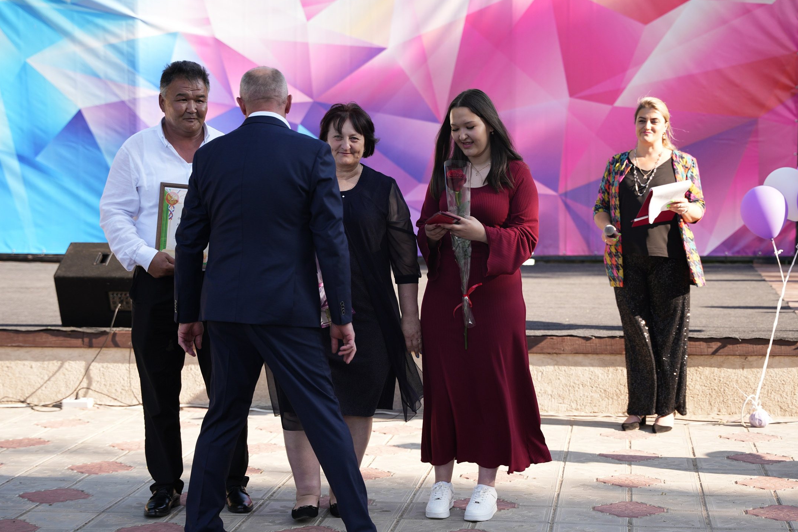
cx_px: 411
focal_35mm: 74
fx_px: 1634
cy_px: 308
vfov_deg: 18.5
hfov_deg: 27.4
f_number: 2.8
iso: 160
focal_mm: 61.6
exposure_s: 1/320
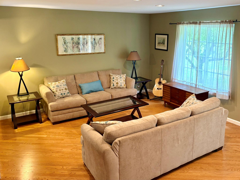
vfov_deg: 53.1
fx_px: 180
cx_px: 120
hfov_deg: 67.3
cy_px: 90
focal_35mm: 26
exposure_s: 1/60
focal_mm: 5.96
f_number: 1.6
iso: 200
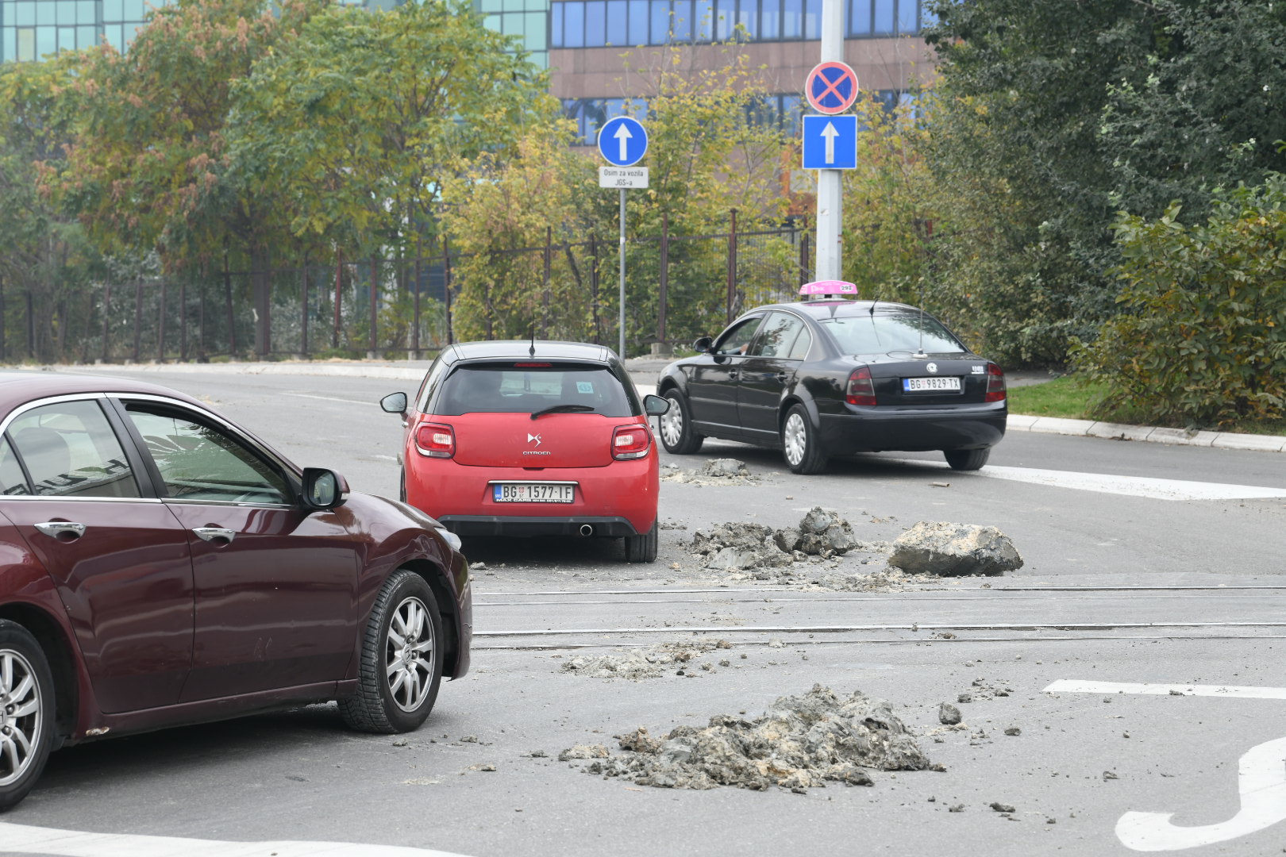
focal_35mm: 130
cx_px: 643
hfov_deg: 15.8
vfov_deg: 10.5
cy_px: 428
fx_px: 4644
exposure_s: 1/250
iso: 400
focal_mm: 130
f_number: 8
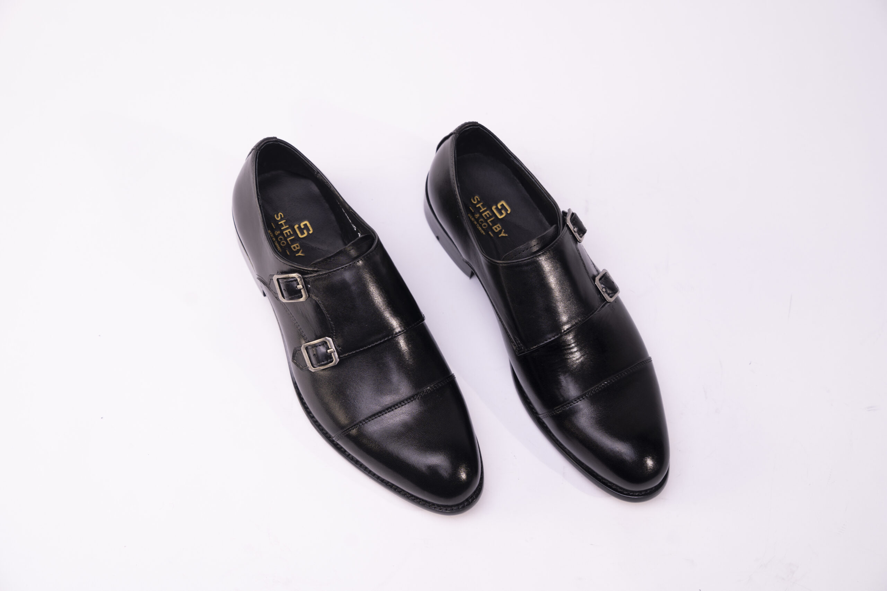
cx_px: 444
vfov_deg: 22.6
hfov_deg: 33.4
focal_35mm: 60
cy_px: 296
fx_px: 1478
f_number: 5
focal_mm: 60
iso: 100
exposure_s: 1/100
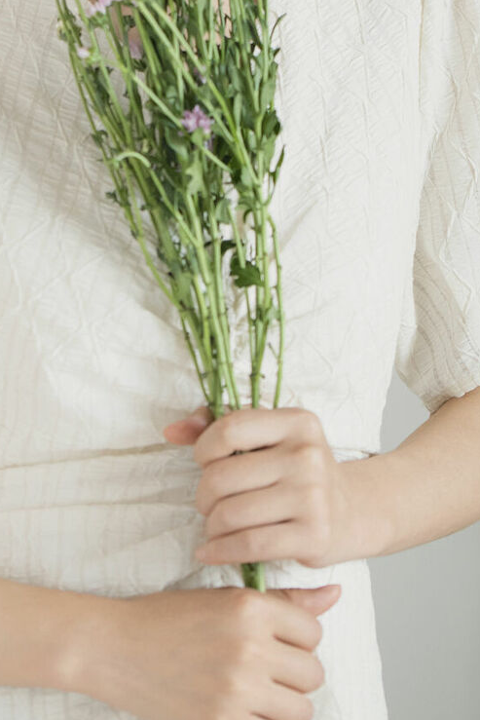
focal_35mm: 211
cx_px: 70
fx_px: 4218
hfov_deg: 6.5
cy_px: 47
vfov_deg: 9.7
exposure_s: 1/125
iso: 1600
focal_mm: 100
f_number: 3.5
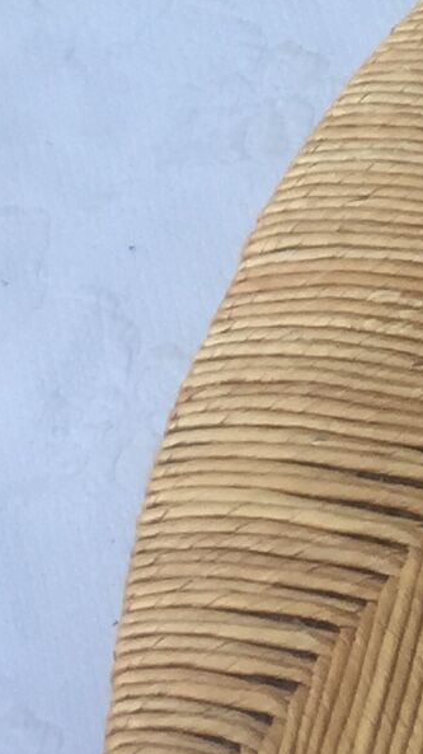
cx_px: 1040
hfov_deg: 6.6
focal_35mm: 174
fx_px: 3474
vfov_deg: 12.1
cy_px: -149
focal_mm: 4.15
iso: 32
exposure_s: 1/363
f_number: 2.2
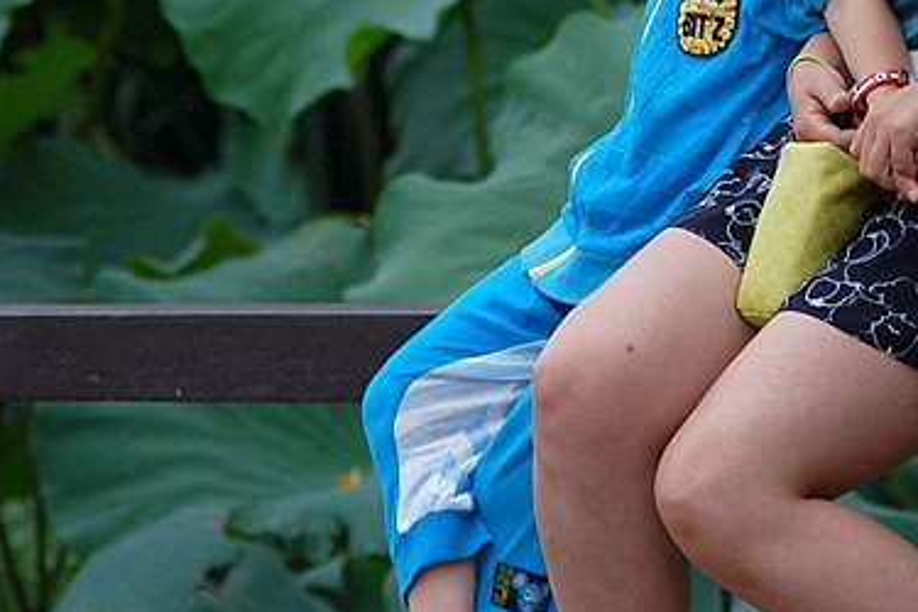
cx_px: 761
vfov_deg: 2.3
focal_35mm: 593
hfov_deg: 3.5
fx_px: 15130
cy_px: 84
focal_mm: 145
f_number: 4
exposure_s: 1/500
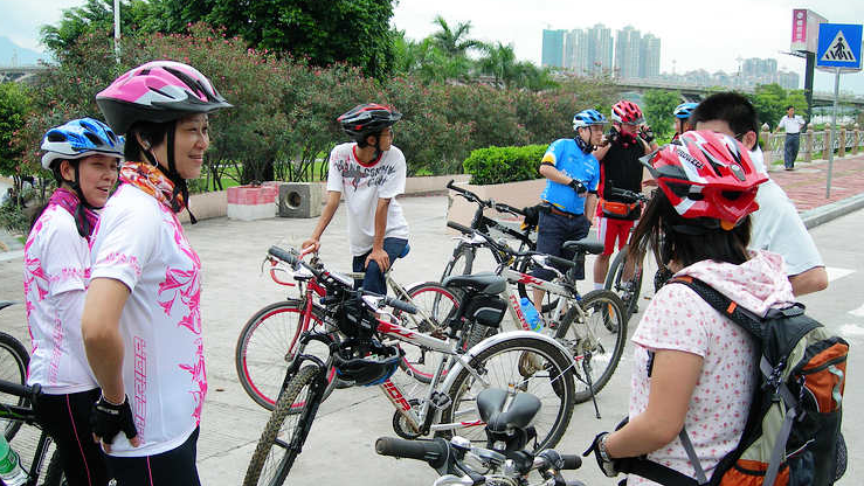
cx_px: 433
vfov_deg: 28.2
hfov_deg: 48.3
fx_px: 962
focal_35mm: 42
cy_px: 311
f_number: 2.8
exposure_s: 1/278
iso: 50
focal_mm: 7.8
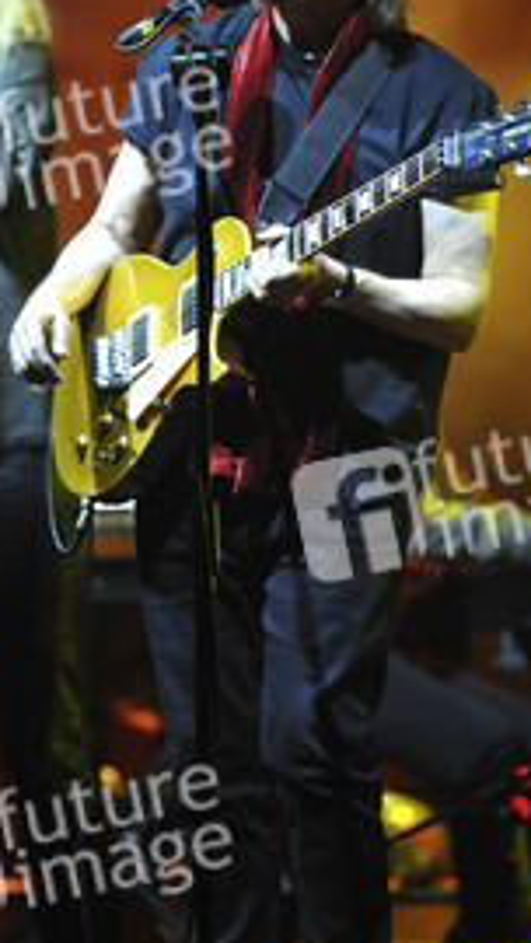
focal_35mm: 465
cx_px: 154
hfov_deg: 2.6
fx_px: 11632
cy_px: 325
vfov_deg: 4.6
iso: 1600
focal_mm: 200
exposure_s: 1/250
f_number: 2.8
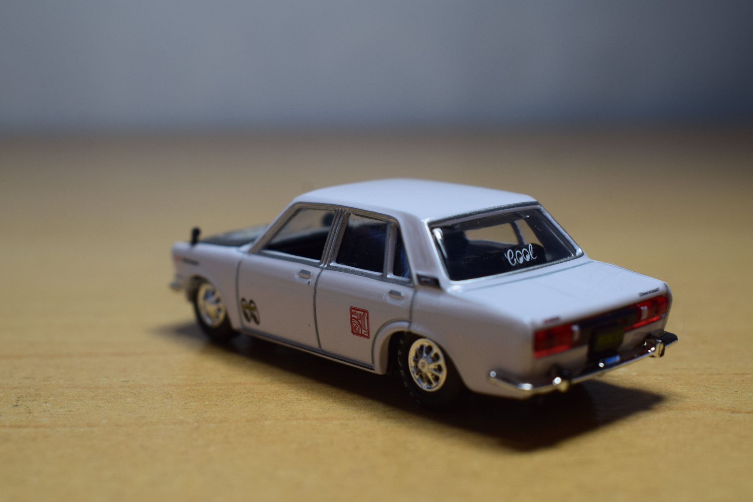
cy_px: 251
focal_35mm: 54
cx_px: 376
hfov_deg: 36.9
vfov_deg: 25.1
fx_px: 1129
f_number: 9
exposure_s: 1/125
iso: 400
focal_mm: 36
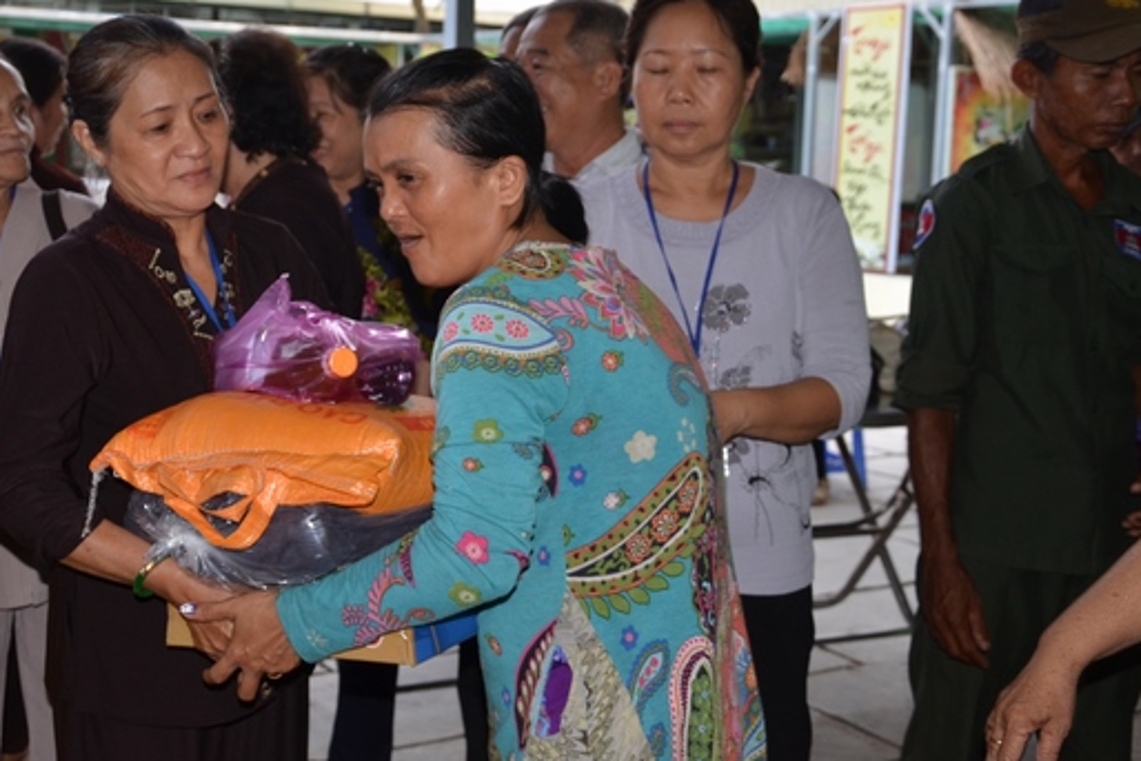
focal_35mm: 53
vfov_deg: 25.5
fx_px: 1680
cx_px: 424
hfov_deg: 37.3
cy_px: 287
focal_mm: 28
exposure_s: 1/60
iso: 640
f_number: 4.5
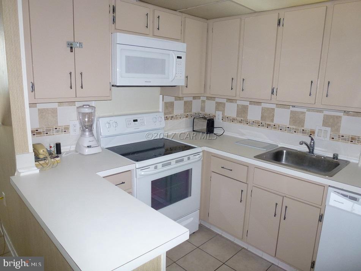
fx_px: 250
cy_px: 136
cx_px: 180
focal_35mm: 24
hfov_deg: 71.6
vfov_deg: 56.8
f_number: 3.3
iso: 160
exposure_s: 1/60
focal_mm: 4.3
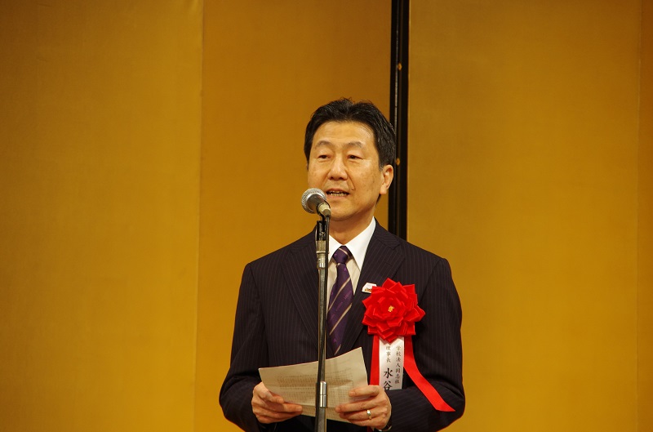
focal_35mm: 202
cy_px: 216
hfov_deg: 10.2
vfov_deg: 6.7
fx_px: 3664
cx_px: 326
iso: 800
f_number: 5.6
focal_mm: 135
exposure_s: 1/200
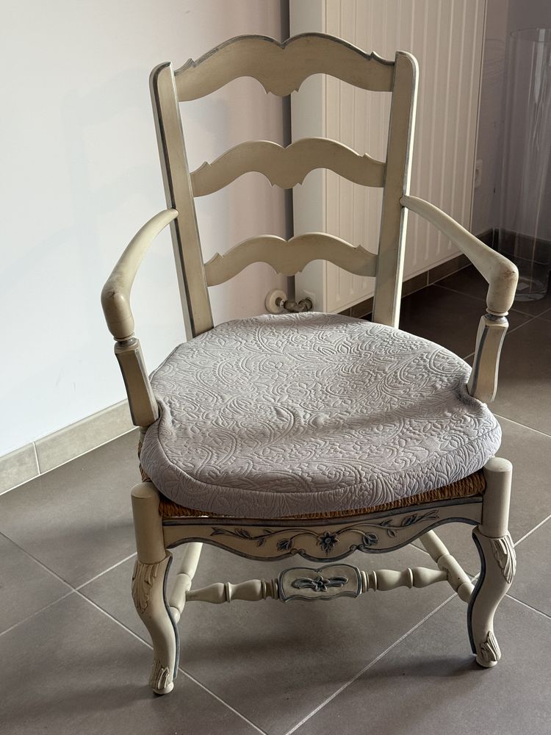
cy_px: 368
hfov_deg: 30.3
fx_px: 1019
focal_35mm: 48
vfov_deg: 39.7
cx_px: 276
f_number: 1.78
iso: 125
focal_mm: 6.76
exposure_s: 1/50
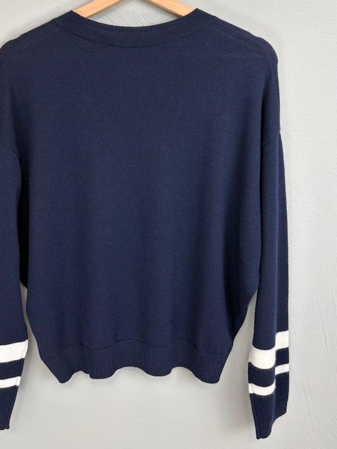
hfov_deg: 42.7
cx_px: 131
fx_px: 428
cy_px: 176
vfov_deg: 54.9
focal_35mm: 33
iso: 64
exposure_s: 1/50
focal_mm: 5.96
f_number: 1.6
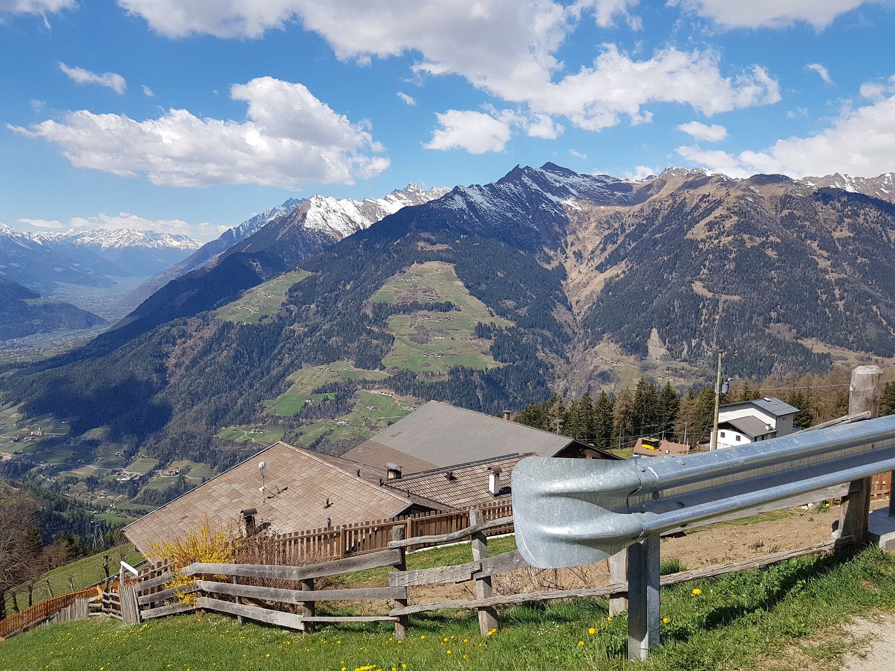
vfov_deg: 53.1
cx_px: 448
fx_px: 672
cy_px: 336
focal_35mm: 26
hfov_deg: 67.3
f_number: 1.7
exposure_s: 1/2576
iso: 50
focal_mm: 4.2
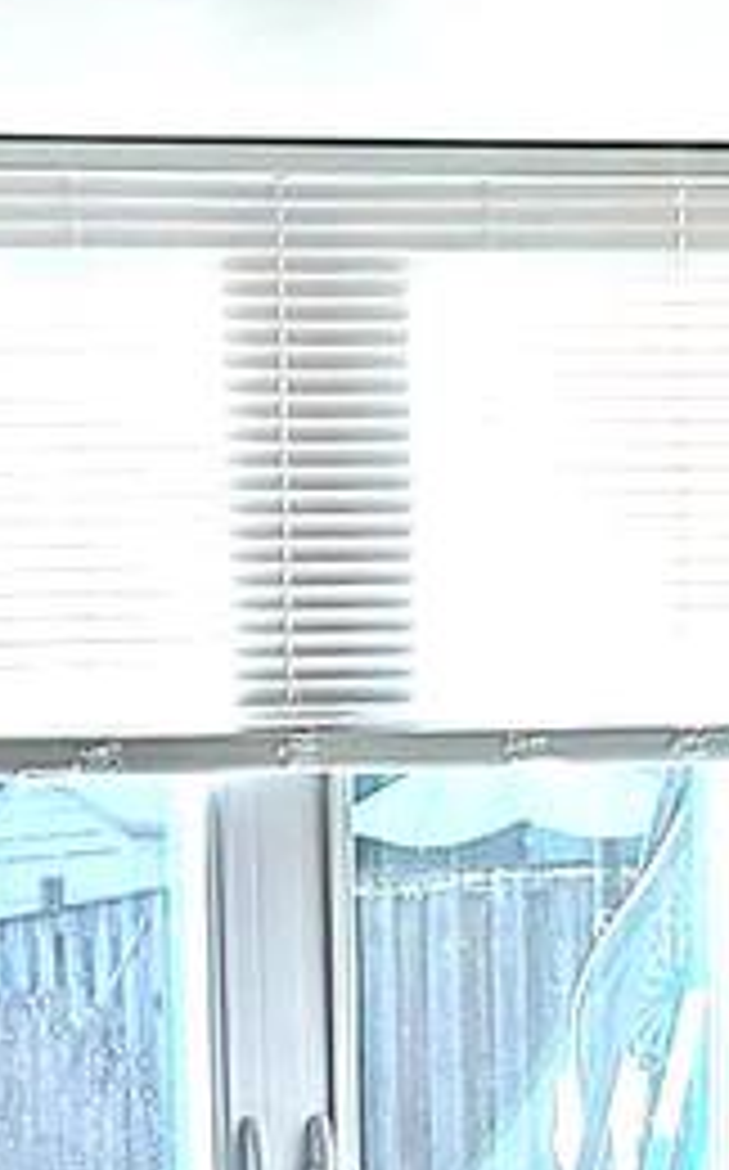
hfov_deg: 7.9
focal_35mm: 163
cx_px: -202
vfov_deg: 11.4
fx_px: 5193
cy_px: 2448
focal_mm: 5.4
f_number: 1.8
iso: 80
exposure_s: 1/120
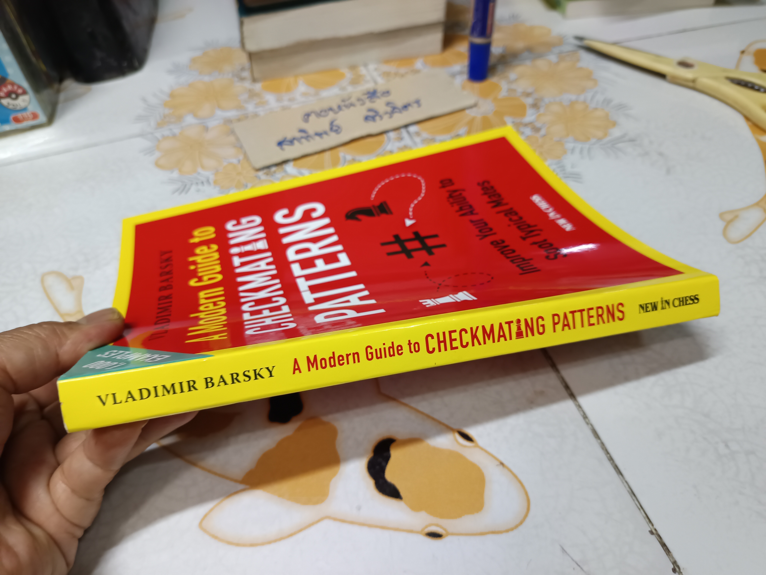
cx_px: 383
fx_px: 531
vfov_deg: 56.8
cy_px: 288
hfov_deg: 71.6
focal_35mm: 24
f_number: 1.7
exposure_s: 1/25
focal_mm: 5.31
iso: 1049
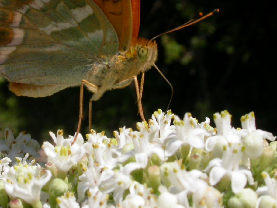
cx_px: 111
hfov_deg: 15.2
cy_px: 81
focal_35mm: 130
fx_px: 1040
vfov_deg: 11.4
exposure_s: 1/307
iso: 100
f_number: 9.7
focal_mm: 15.3
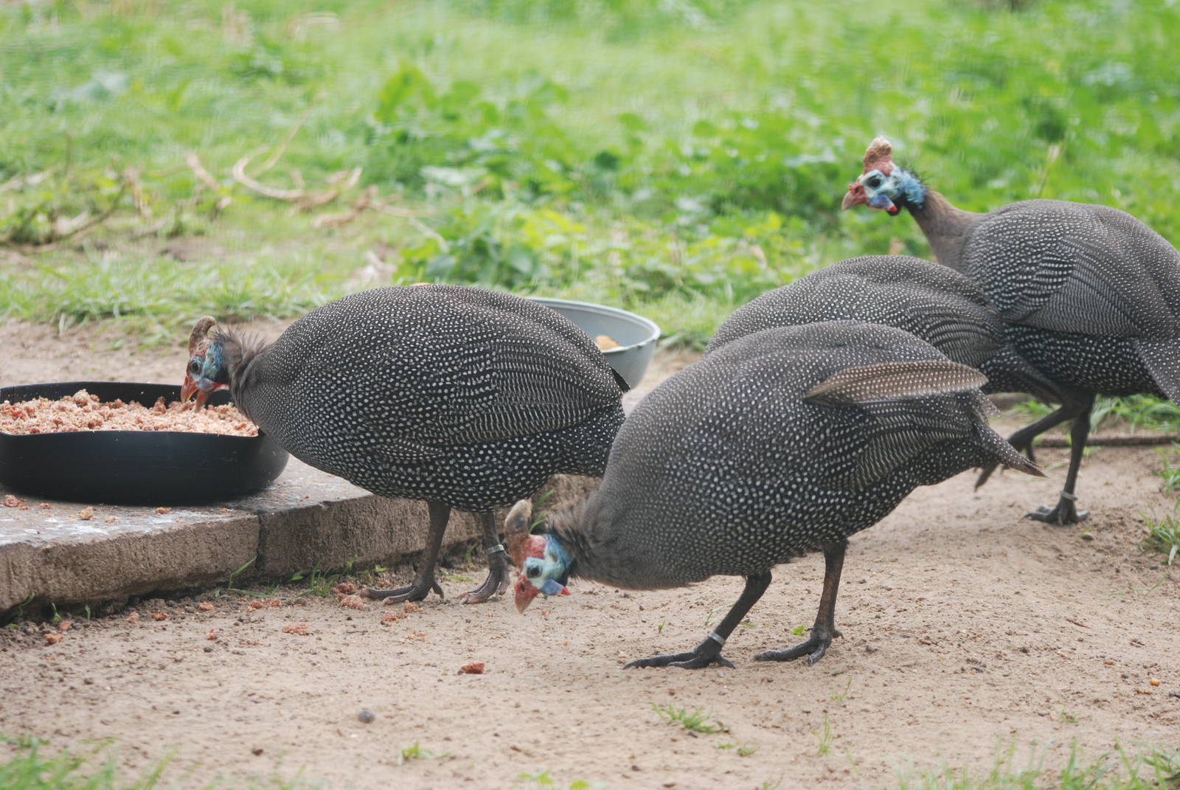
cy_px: 395
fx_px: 4922
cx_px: 590
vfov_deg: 9.2
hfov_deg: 13.7
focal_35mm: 150
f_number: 4.2
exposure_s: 1/125
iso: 200
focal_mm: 100
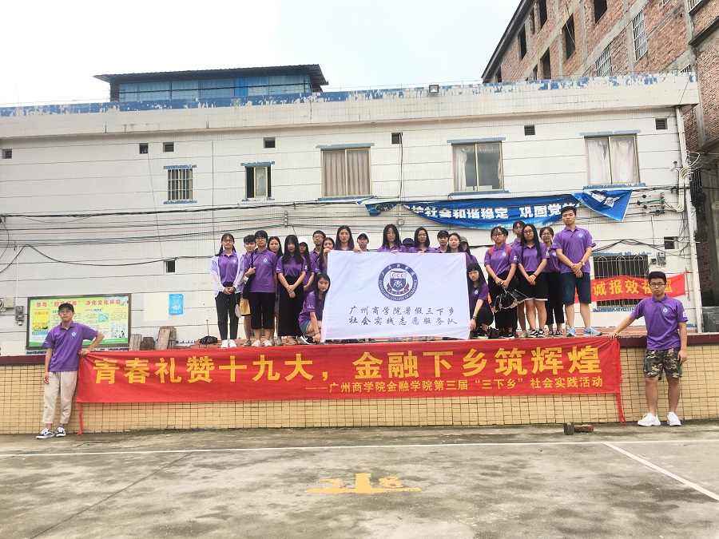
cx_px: 360
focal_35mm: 29
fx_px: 602
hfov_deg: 61.7
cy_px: 270
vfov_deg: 48.2
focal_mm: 4.15
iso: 25
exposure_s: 1/331
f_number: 2.2
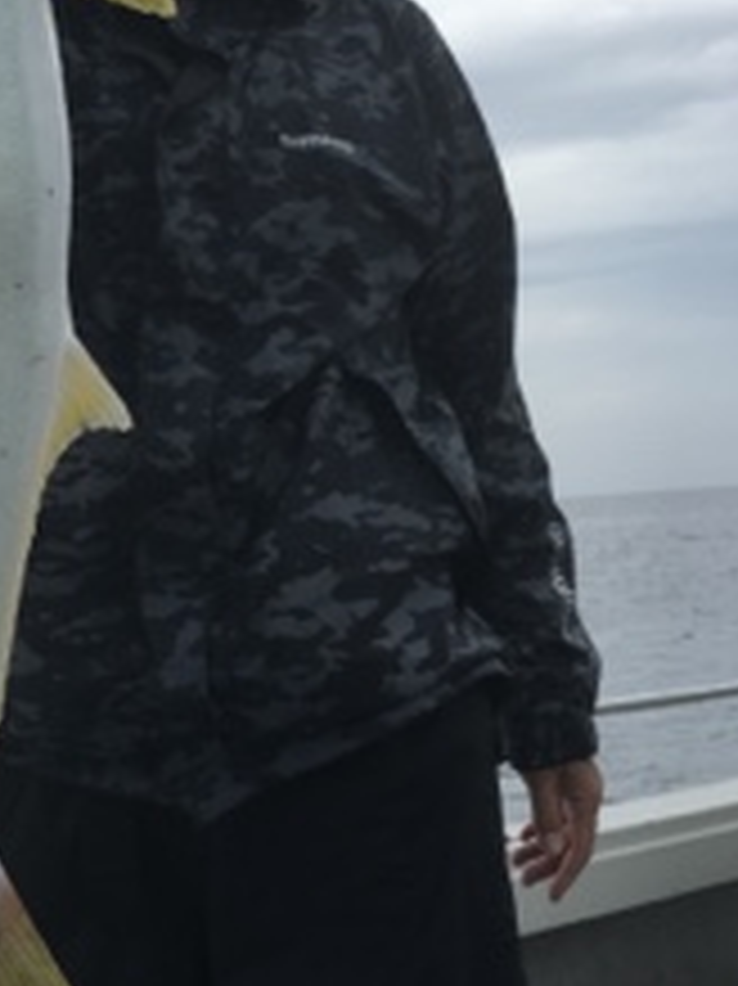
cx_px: 117
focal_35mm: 53
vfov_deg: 35.9
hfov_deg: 26.8
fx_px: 1508
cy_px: 356
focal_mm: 4.15
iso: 25
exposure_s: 1/1054
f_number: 2.2
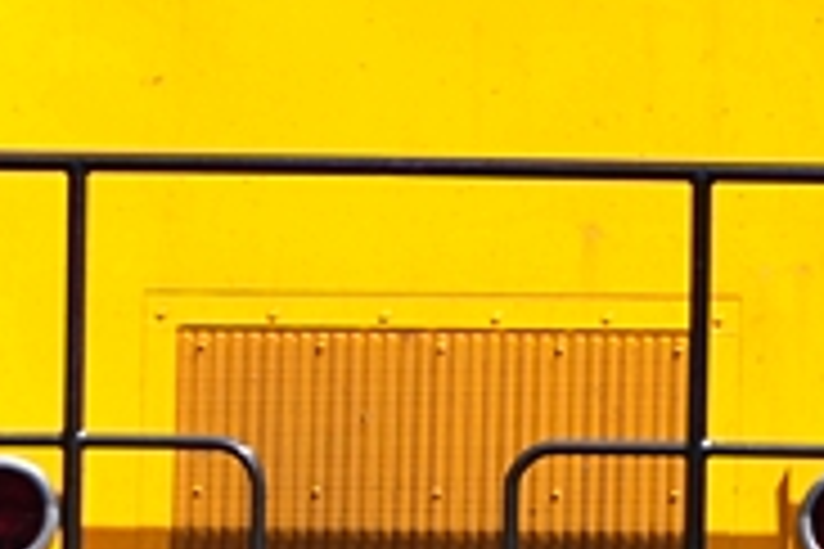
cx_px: 1553
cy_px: 364
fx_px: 21125
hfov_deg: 2.2
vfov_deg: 1.5
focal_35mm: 923
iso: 200
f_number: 11
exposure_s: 1/160
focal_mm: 110
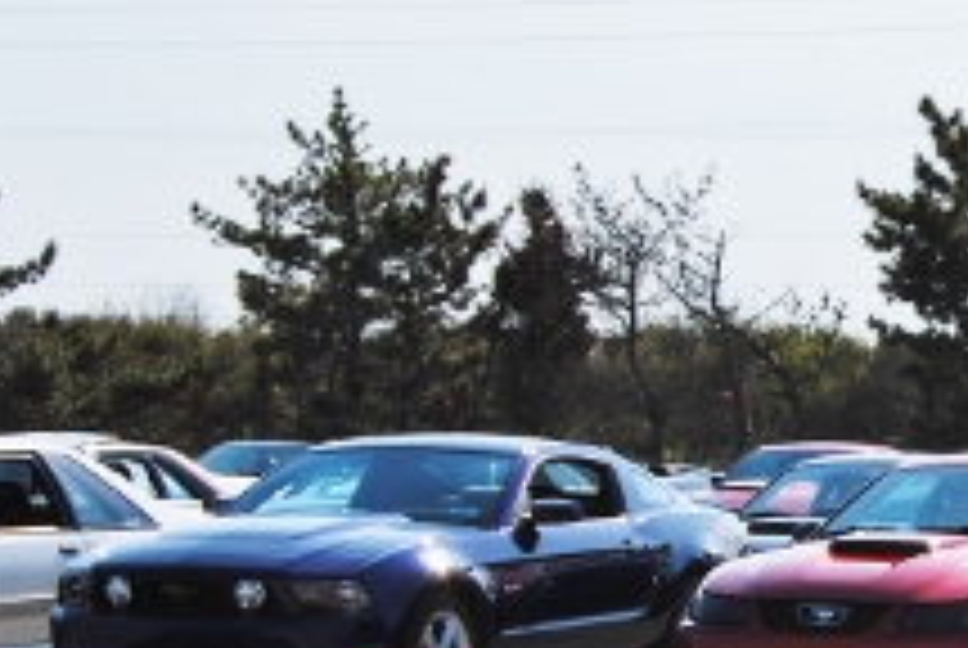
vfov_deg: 9.6
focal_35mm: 143
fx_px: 3850
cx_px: 1351
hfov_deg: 13.7
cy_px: 598
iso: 200
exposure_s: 1/500
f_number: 11
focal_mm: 32
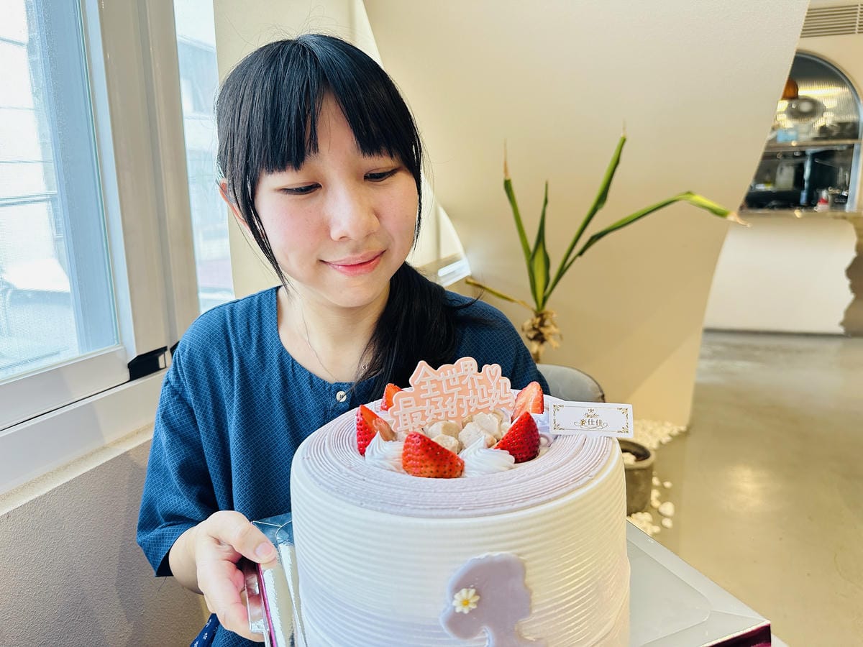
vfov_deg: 56.8
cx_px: 432
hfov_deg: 71.6
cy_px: 324
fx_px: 598
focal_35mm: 24
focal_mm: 6.86
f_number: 1.78
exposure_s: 1/146
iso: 125
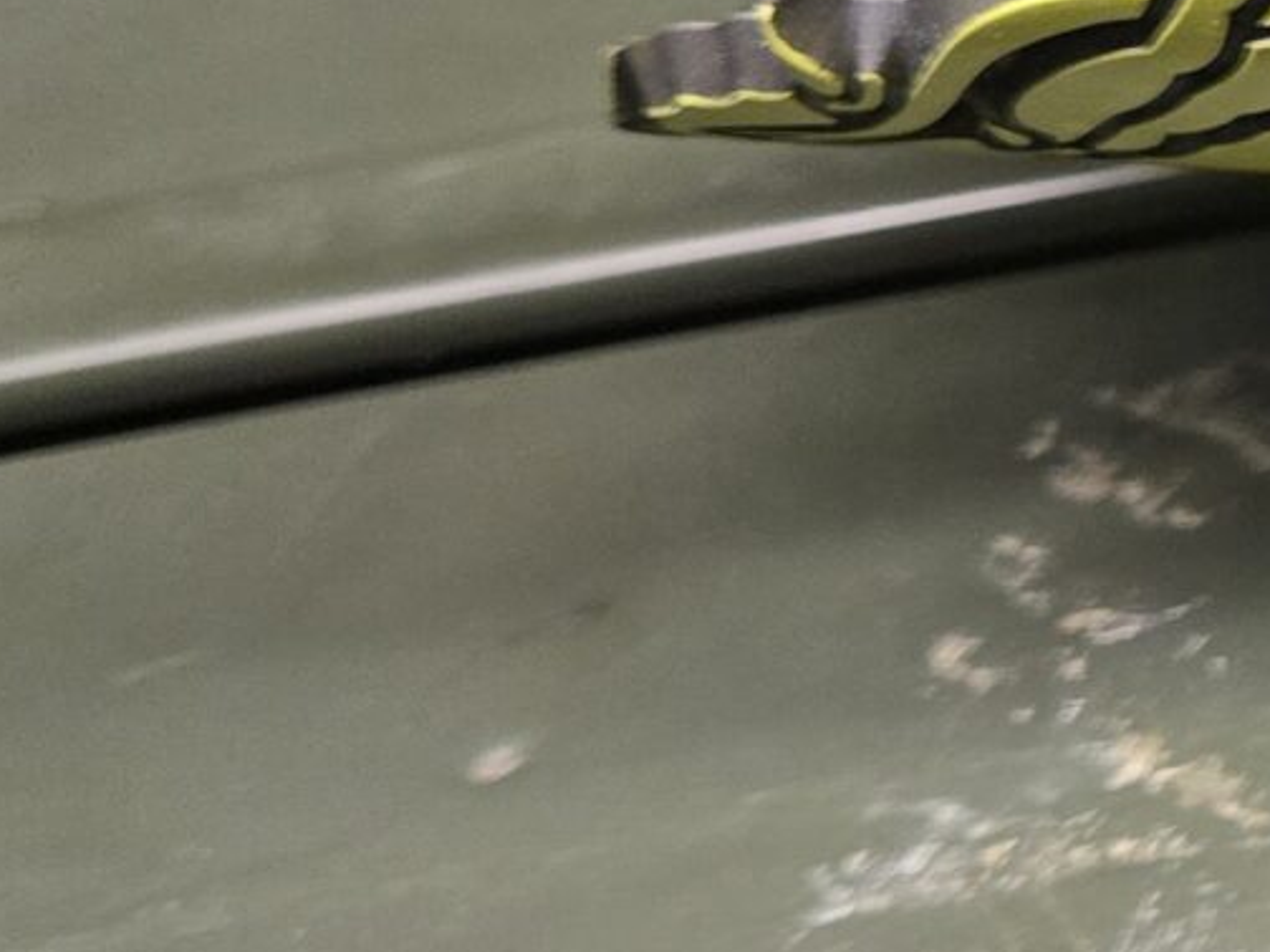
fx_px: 4291
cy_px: -444
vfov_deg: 12.1
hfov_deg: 13.6
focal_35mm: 117
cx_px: 2772
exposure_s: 1/120
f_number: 1.8
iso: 100
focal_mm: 5.4
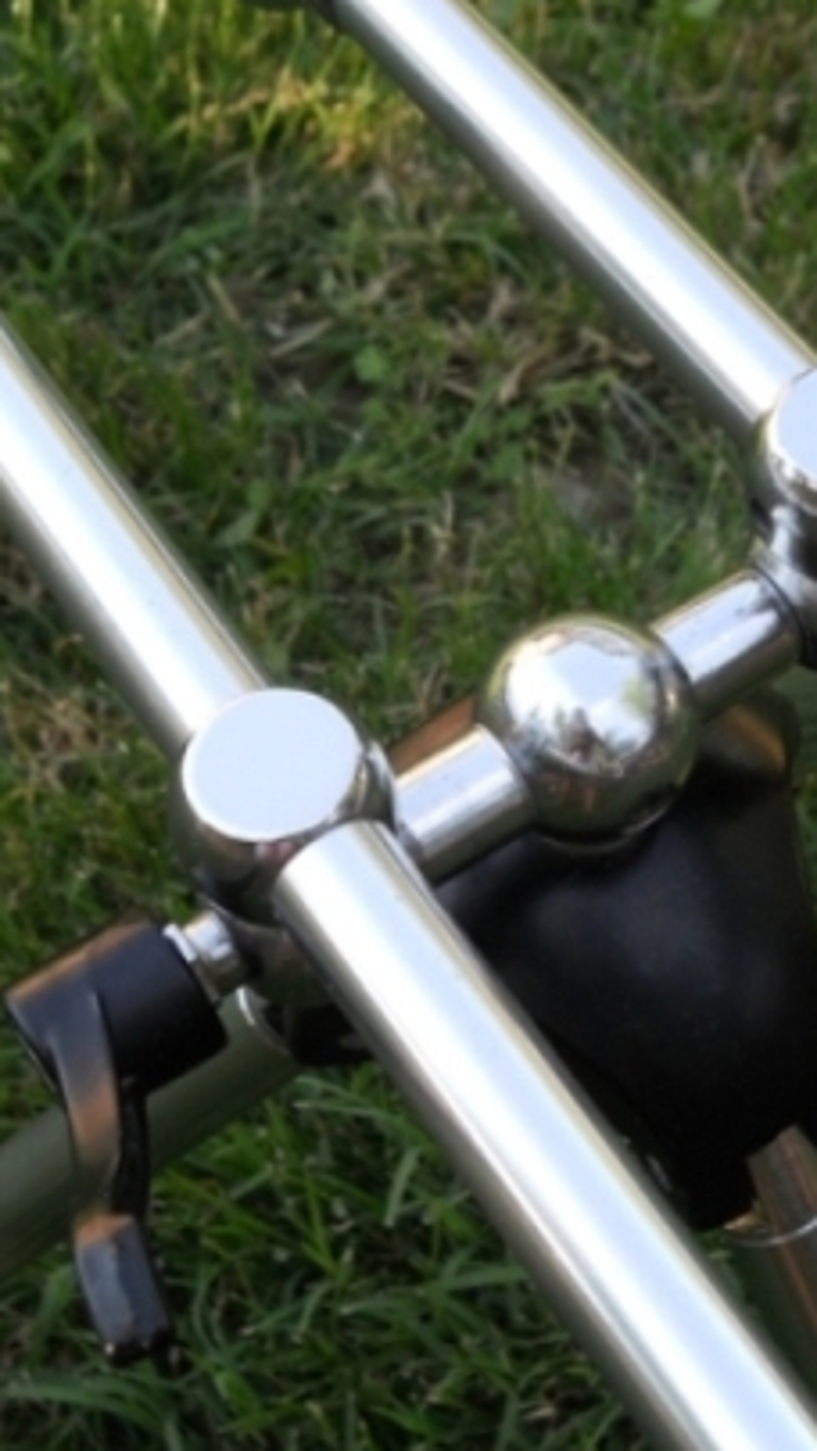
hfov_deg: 16.9
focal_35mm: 71
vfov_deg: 29.7
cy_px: 724
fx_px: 2733
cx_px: 580
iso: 80
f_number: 3.3
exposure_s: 1/125
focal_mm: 7.88
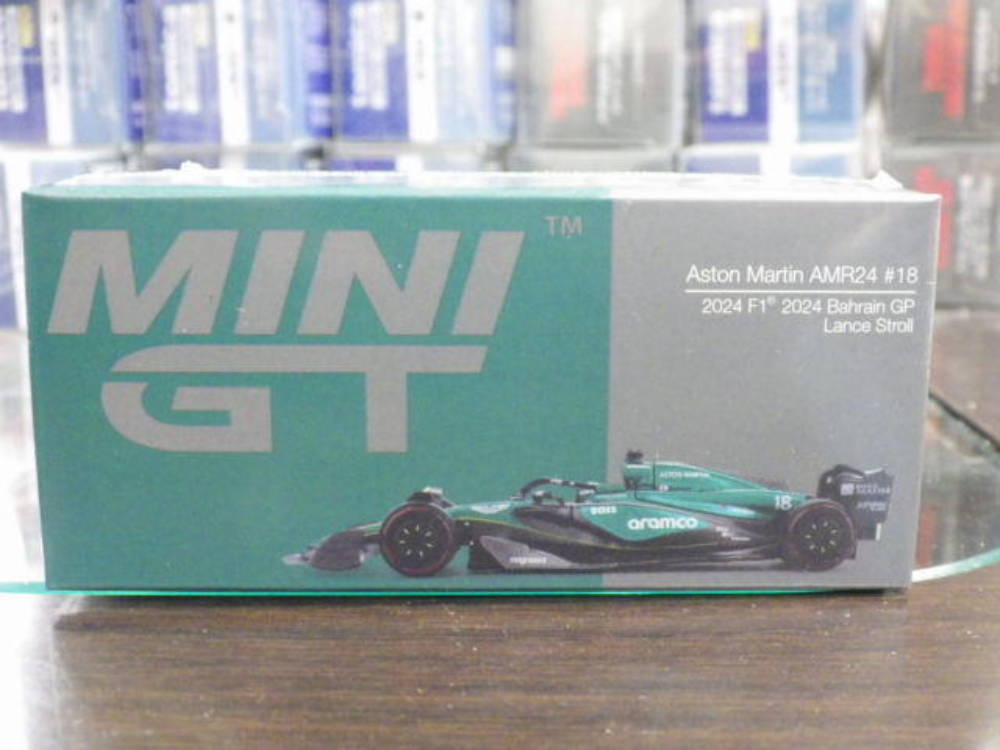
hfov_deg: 38.2
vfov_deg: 29.1
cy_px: 375
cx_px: 500
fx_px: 1444
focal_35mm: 50
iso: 1600
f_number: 3.8
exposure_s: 1/20
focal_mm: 9
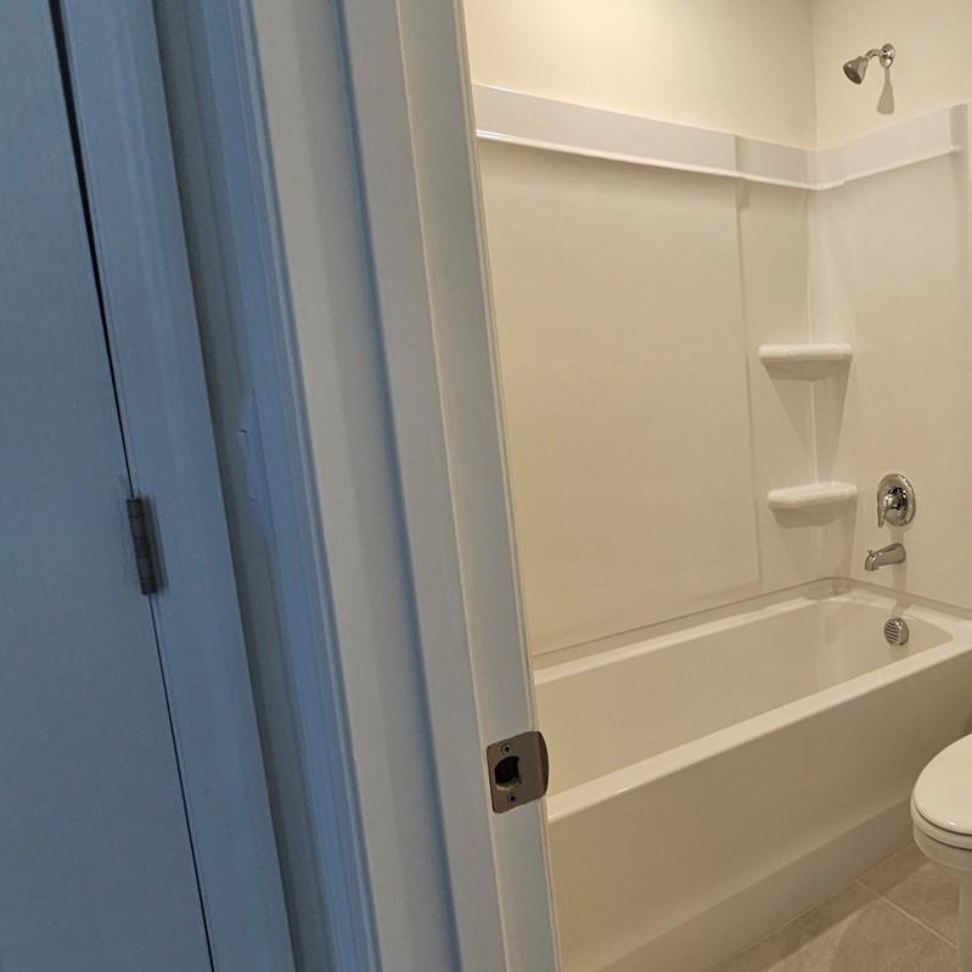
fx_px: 731
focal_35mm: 23
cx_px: 916
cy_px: 456
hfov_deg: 55.8
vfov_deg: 67.2
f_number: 2.2
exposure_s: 1/60
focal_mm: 2.2
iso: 100
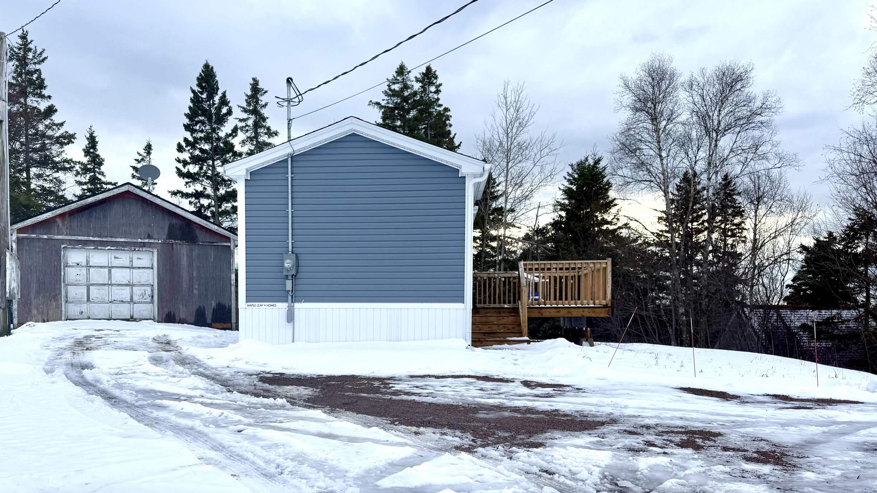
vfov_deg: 35.2
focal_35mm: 33
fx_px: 767
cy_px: 336
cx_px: 362
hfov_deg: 59.1
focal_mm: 6.76
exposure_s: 1/1493
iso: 80
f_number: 1.78
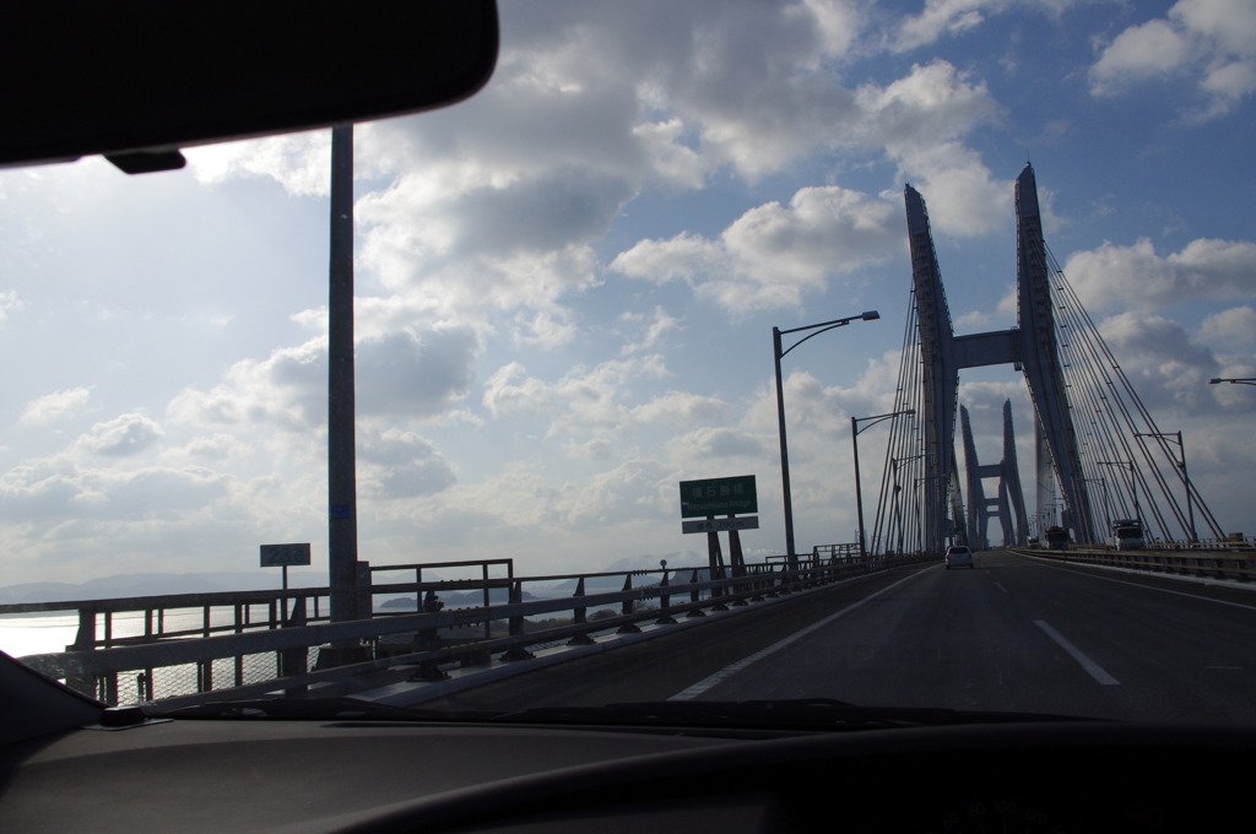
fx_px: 941
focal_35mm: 27
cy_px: 417
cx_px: 628
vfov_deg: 47.8
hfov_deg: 67.4
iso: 400
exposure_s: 1/1000
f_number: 11
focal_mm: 18
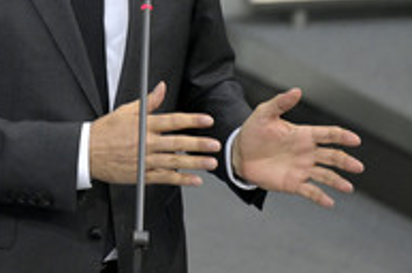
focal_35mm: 1074
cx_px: 76
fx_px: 12271
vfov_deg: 1.3
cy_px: -38
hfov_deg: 1.9
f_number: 6.3
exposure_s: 1/400
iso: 10000
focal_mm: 460
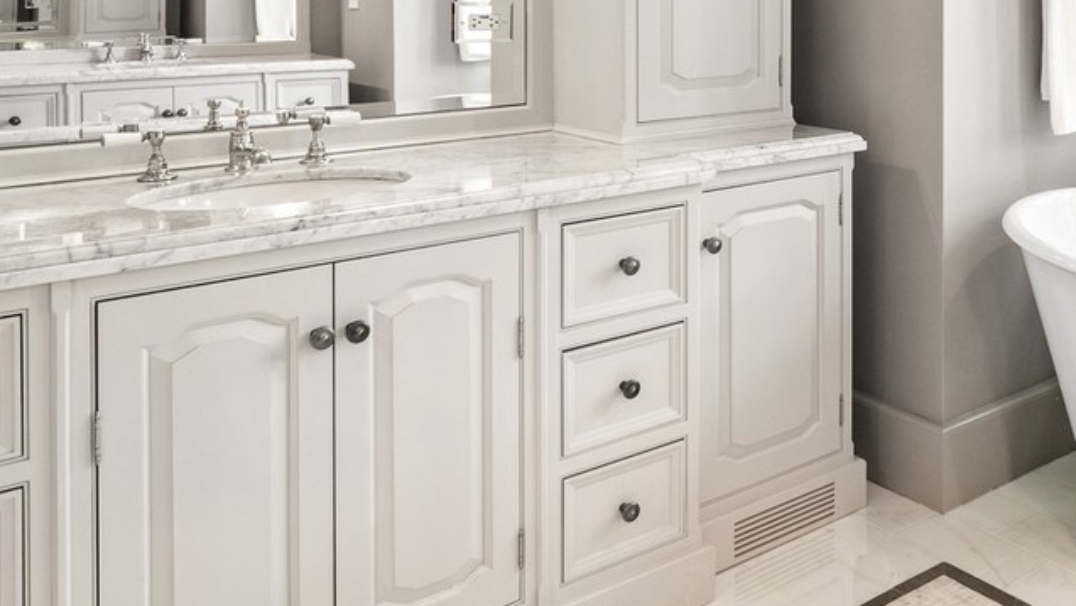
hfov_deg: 47.2
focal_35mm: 40
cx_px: 890
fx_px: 1142
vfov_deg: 28.0
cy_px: -2
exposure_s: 1.5
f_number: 8
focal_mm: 15
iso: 200
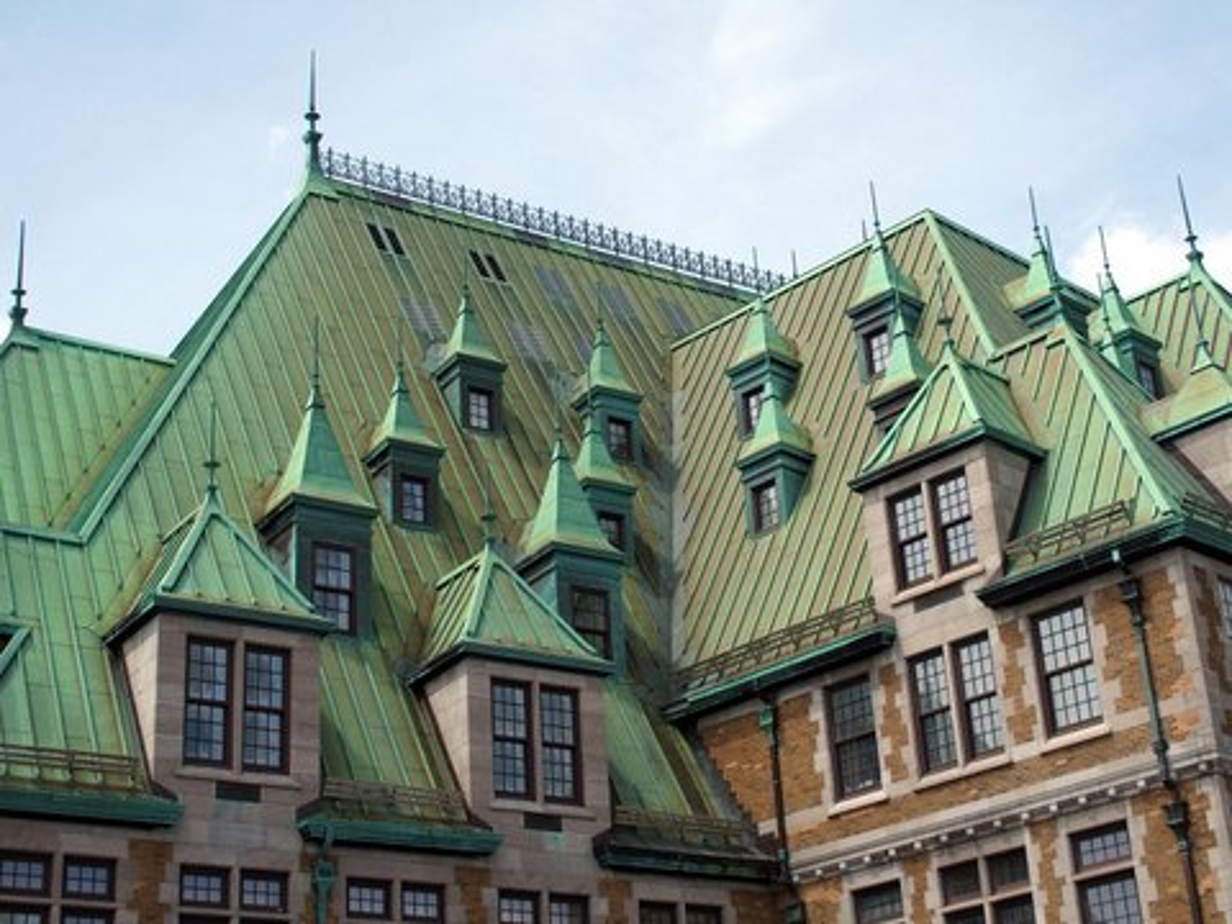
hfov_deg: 33.8
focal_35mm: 57
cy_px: 462
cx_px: 616
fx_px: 2029
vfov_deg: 25.7
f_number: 4.5
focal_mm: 12
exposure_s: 1/800
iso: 100
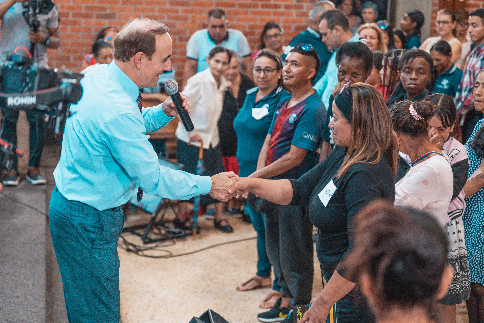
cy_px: 162
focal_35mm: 70
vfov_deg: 19.5
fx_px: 941
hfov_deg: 28.8
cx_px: 242
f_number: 2.8
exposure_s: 1/125
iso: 1600
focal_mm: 70
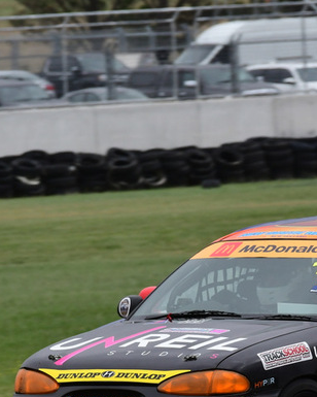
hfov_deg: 1.6
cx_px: 228
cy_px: 265
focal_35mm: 995
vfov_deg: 1.9
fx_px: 11669
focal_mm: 340
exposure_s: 1/640
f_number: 13
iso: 640
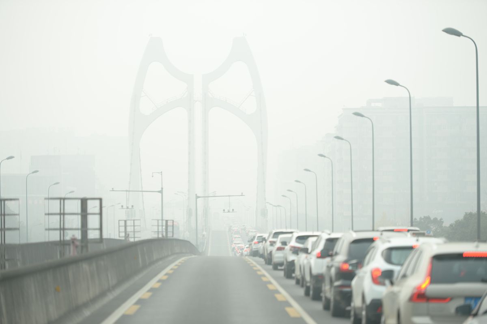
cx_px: 244
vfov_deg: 9.8
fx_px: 1893
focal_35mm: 140
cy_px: 162
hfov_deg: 14.7
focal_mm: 140
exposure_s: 1/640
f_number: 2.8
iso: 125
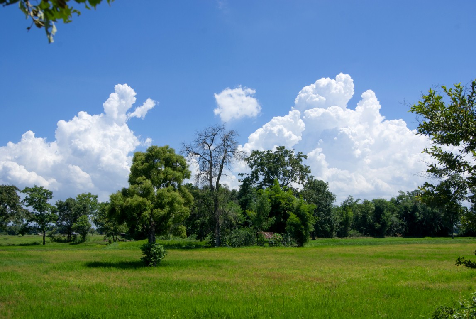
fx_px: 556
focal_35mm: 42
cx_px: 238
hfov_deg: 46.3
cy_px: 160
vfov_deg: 32.0
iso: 100
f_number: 11
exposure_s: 1/160
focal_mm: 28
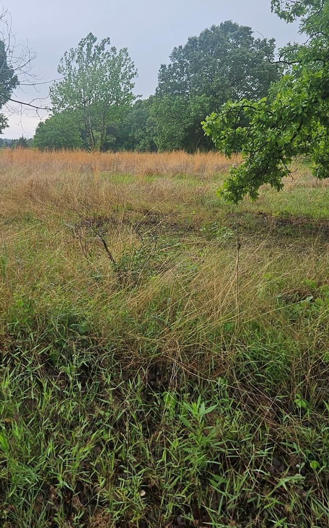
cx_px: 100
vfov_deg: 43.6
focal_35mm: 45
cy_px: 165
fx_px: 646
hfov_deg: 28.3
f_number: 1.8
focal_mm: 5.4
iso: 25
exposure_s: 1/978
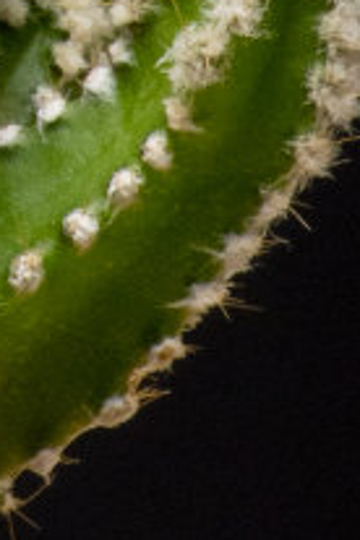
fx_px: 12164
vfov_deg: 2.5
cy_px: -830
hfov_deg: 1.7
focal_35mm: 811
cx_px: -707
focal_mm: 105
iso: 640
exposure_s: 1/250
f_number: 32
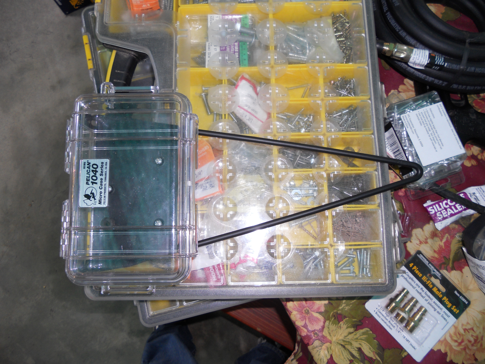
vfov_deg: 51.4
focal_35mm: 27
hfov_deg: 65.3
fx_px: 378
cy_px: 182
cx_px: 242
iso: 80
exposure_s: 1/25
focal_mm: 4.9
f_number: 3.2
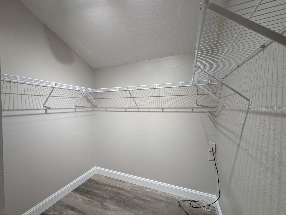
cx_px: 143
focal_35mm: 14
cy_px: 108
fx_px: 116
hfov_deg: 102.1
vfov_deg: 85.7
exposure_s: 1/24
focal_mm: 1.83
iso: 89
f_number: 2.2
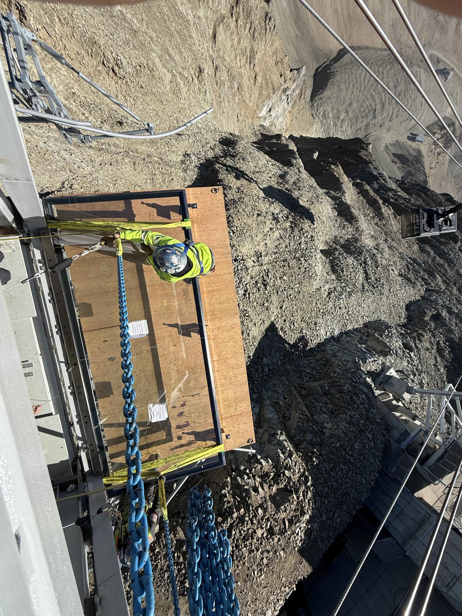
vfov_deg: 102.1
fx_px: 249
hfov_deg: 85.7
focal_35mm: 14
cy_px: 308
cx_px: 231
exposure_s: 1/2092
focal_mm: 2.22
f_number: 2.2
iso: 50
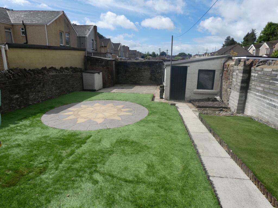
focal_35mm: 20
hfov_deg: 81.7
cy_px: 104
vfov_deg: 66.0
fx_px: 161
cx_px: 139
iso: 80
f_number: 4.5
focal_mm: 3.6
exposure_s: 1/800
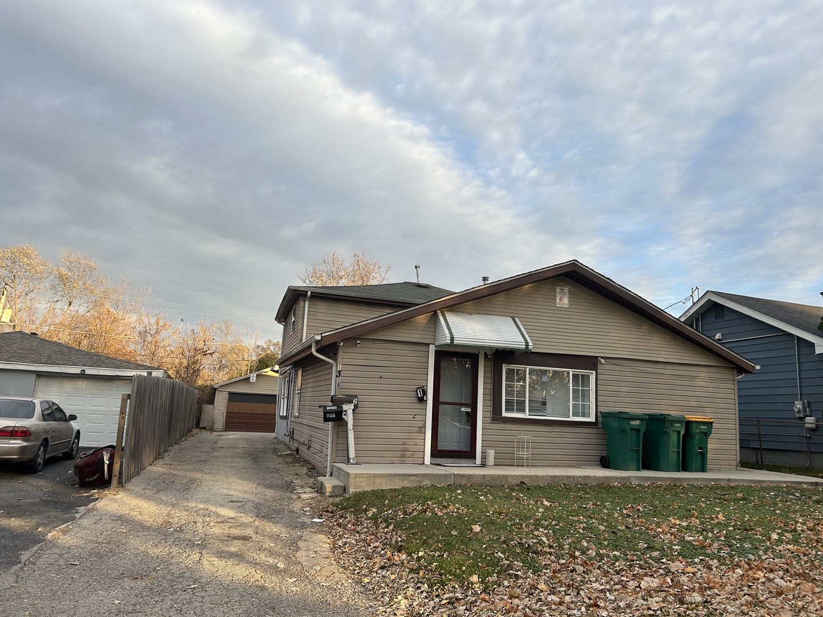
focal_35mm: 26
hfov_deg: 67.3
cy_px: 308
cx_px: 412
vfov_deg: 53.1
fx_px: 618
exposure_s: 1/1112
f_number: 1.5
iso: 50
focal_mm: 5.7
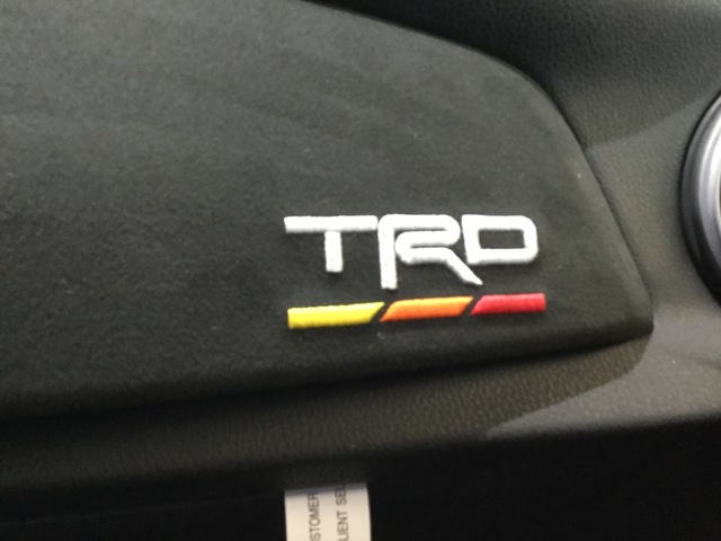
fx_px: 646
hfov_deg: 58.4
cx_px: 360
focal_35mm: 31
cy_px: 270
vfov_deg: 45.4
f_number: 2.4
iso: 500
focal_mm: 3.3
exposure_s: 1/15
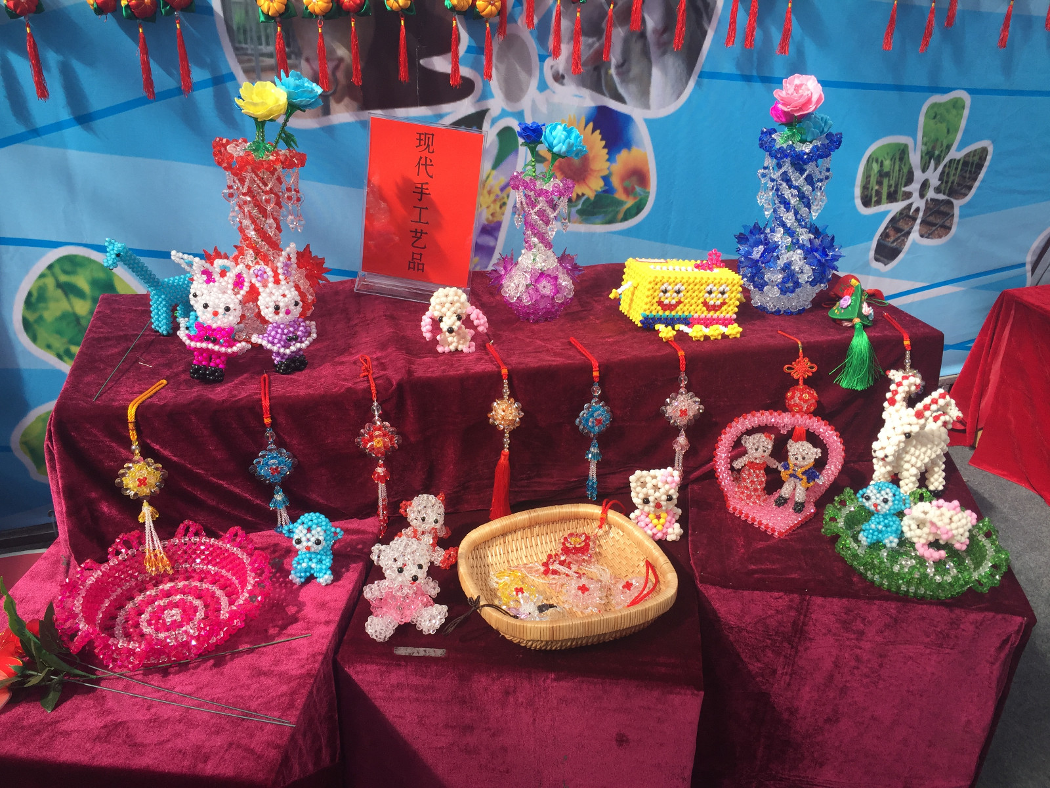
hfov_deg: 61.7
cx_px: 525
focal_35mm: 29
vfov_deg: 48.2
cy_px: 394
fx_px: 880
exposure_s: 1/1099
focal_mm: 4.15
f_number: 2.2
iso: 32
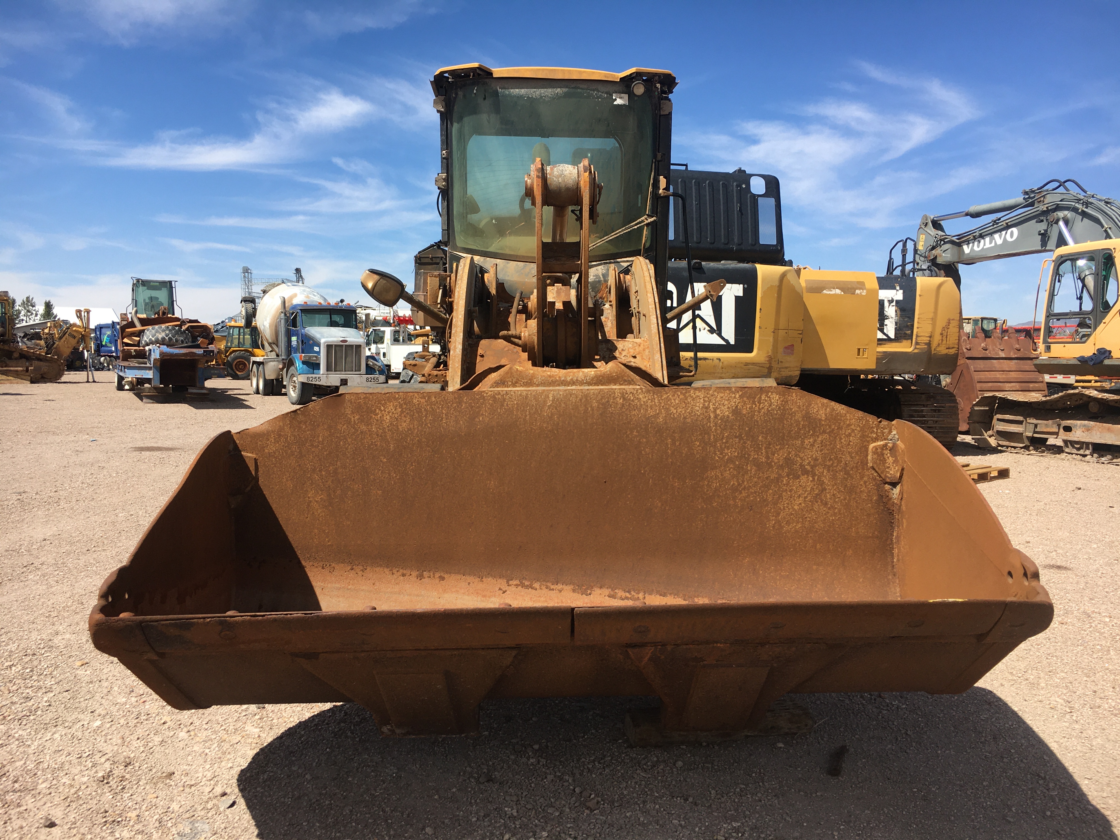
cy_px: 420
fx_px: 938
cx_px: 560
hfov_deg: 61.7
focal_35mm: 29
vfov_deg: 48.2
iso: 25
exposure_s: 1/1326
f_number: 2.2
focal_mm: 4.15
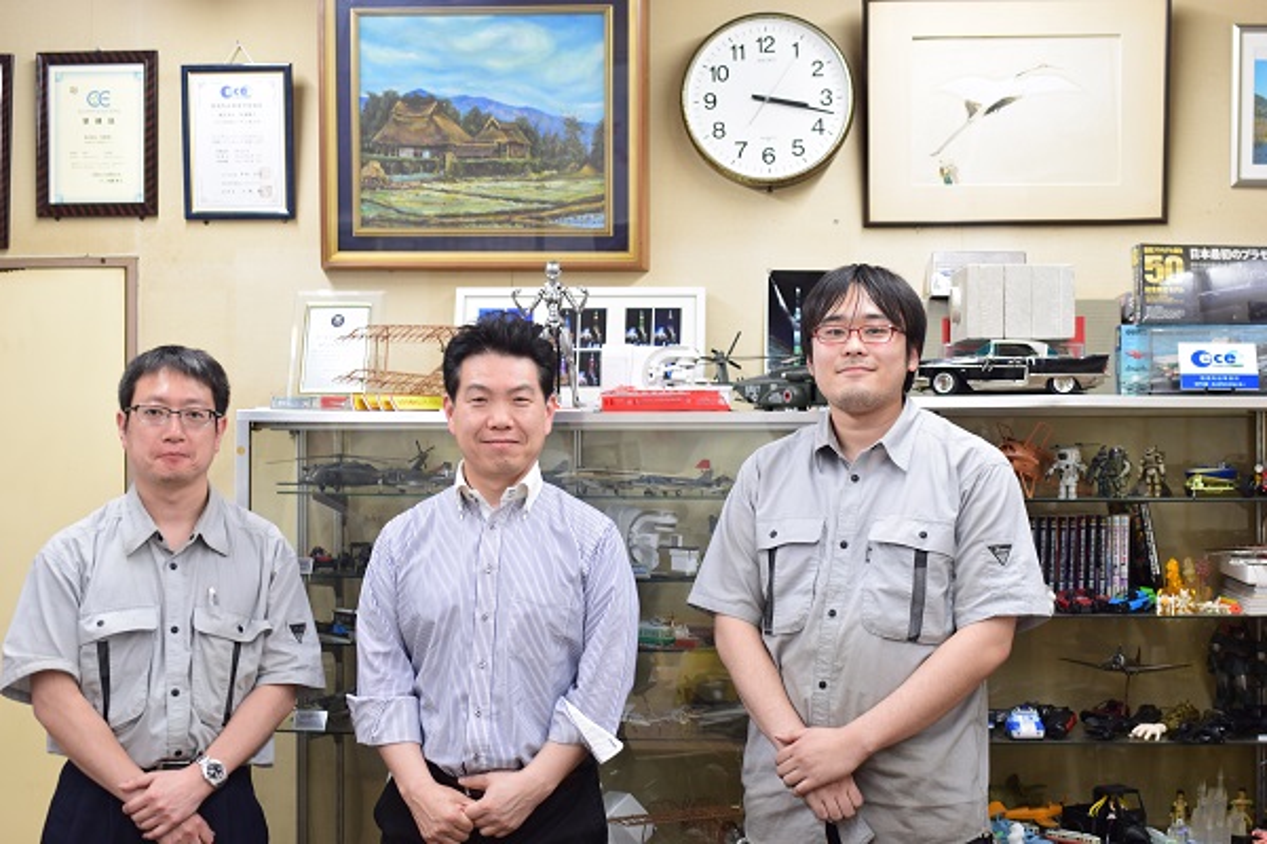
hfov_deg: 37.9
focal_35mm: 52
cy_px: 422
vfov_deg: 25.8
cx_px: 634
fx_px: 1848
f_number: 2.8
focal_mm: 35
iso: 250
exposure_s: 1/30
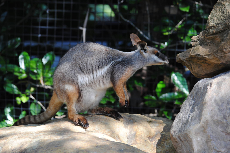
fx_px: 990
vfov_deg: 8.9
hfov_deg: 13.2
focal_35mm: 155
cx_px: 117
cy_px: 77
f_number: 4.8
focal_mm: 100
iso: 200
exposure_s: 1/250
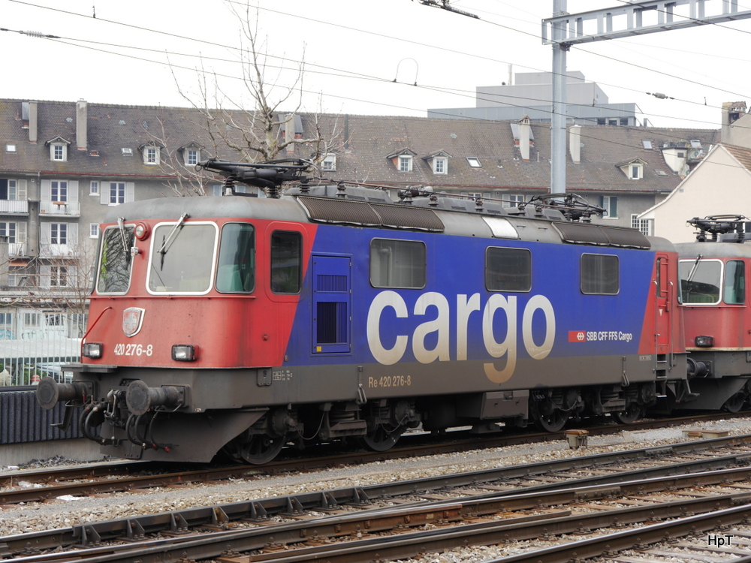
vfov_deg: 20.4
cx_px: 376
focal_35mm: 72
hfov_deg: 27.0
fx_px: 1562
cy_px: 282
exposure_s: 1/160
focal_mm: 36
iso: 160
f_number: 6.3
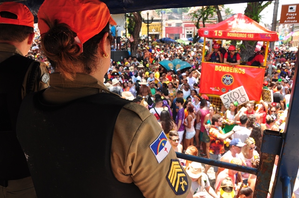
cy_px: 99
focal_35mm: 27
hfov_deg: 67.4
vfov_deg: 47.8
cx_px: 150
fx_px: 224
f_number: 8
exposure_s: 1/60
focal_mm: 18
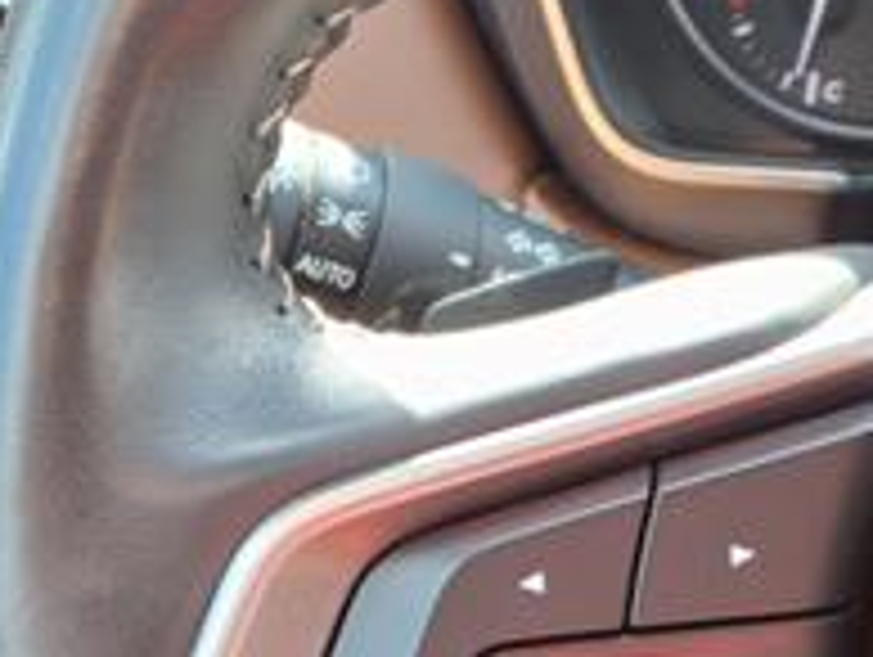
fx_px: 2247
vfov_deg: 15.9
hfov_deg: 21.8
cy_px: 806
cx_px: 621
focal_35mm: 89
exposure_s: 1/60.2
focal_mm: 3.58
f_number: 1.9
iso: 40
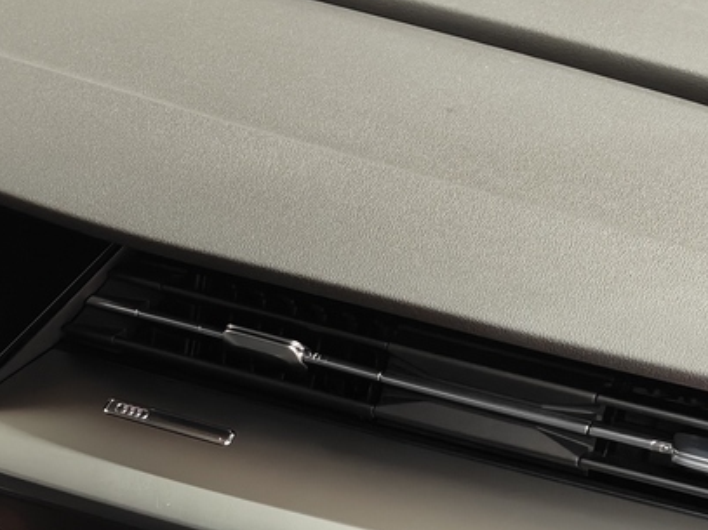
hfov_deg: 21.7
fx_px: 1738
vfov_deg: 16.4
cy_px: 686
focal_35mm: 85
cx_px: -94
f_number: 1.8
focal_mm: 5.59
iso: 160
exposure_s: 1/33
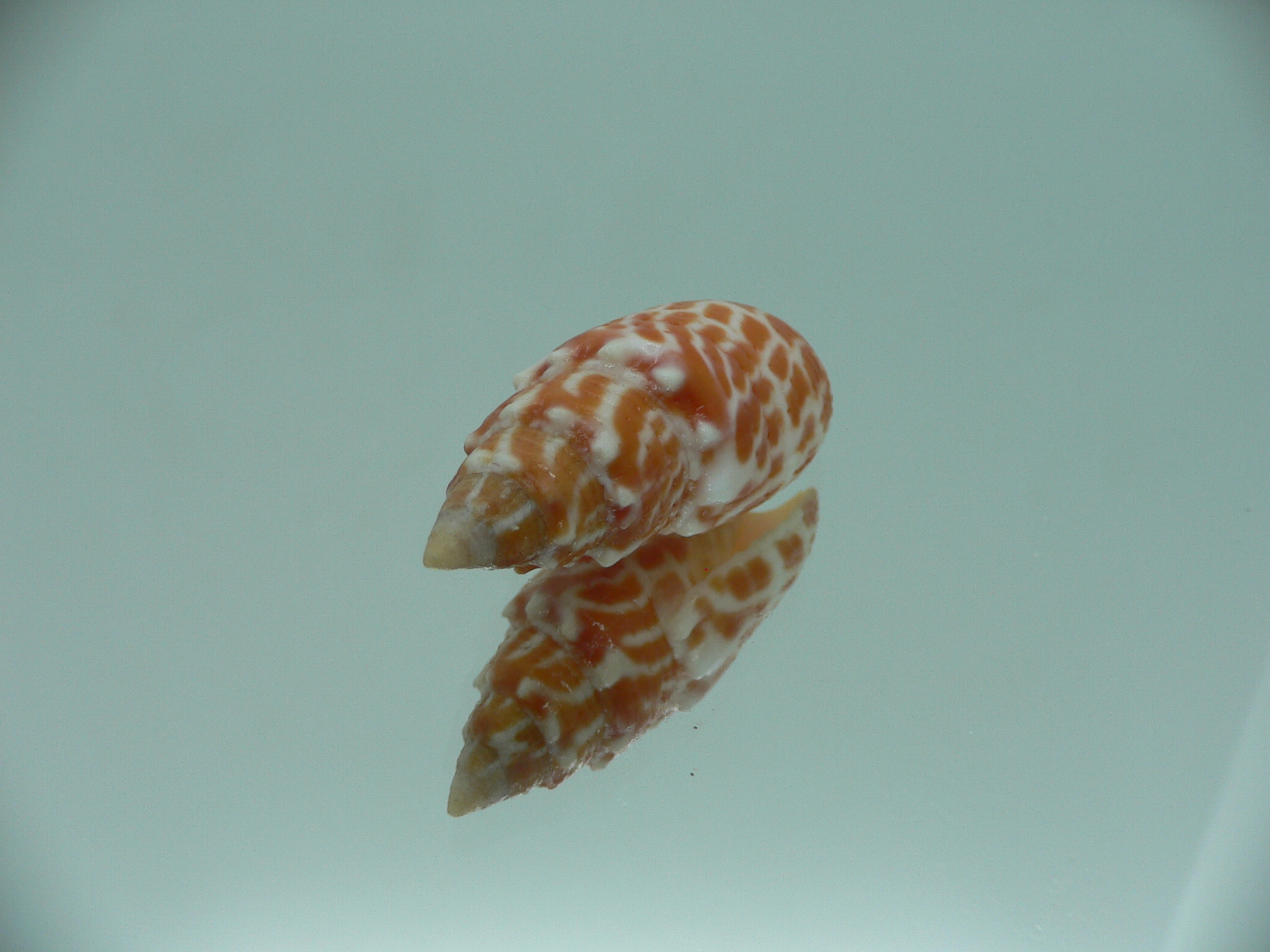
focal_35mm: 35
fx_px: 1284
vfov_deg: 40.7
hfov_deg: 52.6
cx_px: 635
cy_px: 476
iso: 80
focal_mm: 4.6
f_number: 2.8
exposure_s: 1/60
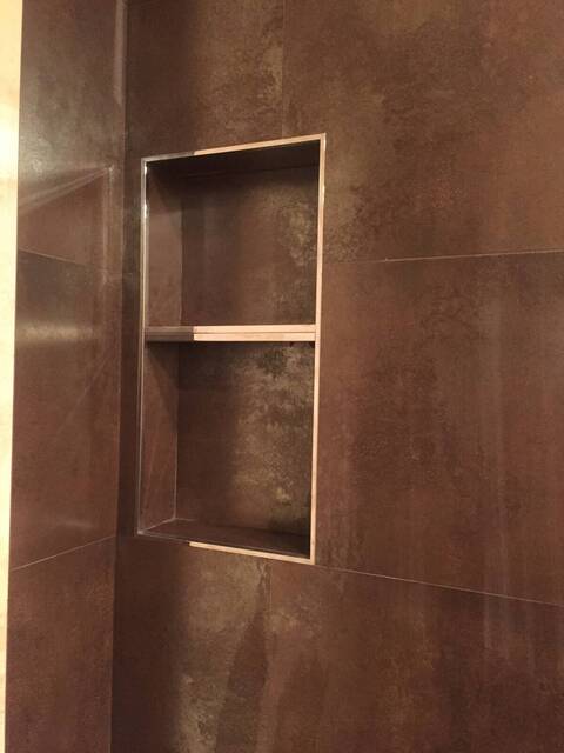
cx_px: 282
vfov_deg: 61.7
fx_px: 630
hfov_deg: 48.2
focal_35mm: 29
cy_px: 376
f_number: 2.2
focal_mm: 4.15
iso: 640
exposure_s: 1/15
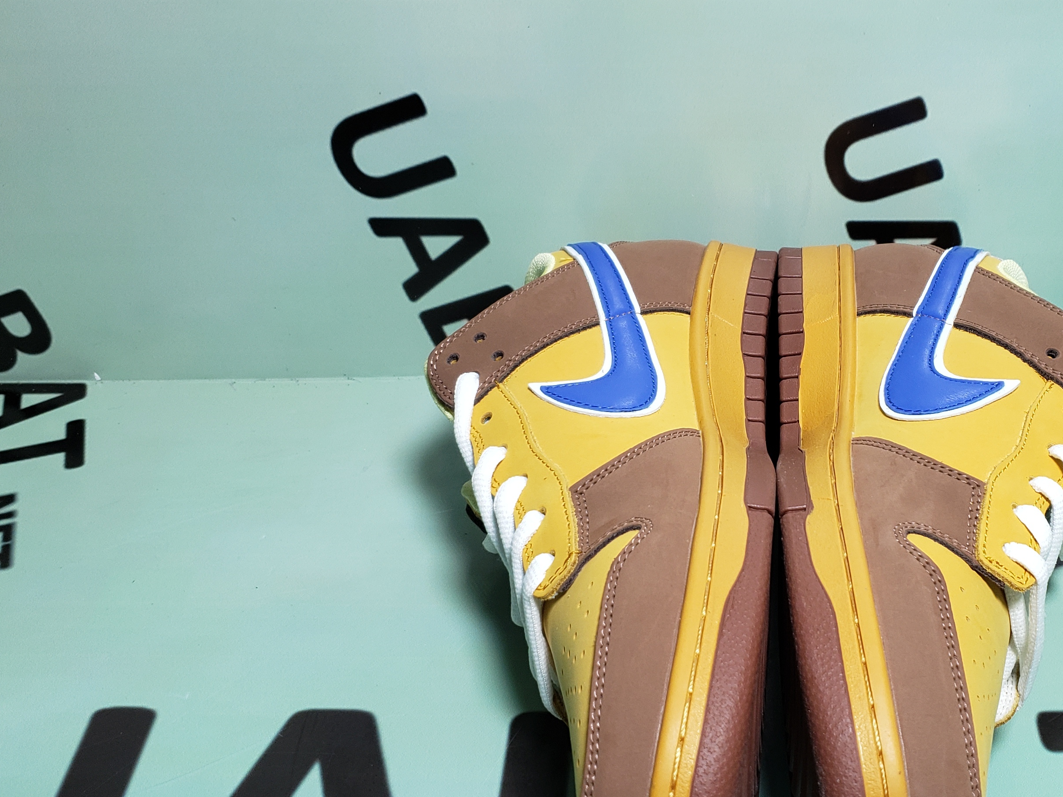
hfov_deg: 43.0
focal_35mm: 43
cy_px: 442
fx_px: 1320
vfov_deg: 33.6
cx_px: 748
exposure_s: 1/265
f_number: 1.5
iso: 50
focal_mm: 4.3
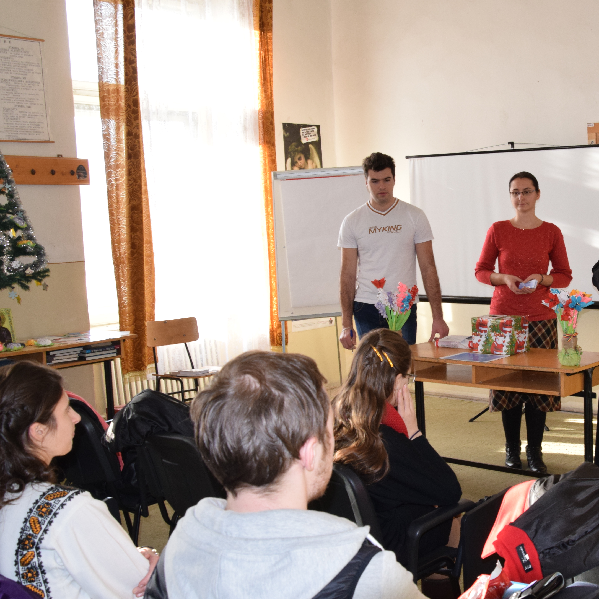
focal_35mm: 48
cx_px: 516
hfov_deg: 34.0
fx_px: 935
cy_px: 318
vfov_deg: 35.5
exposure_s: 1/100
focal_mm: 21
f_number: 7.1
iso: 800
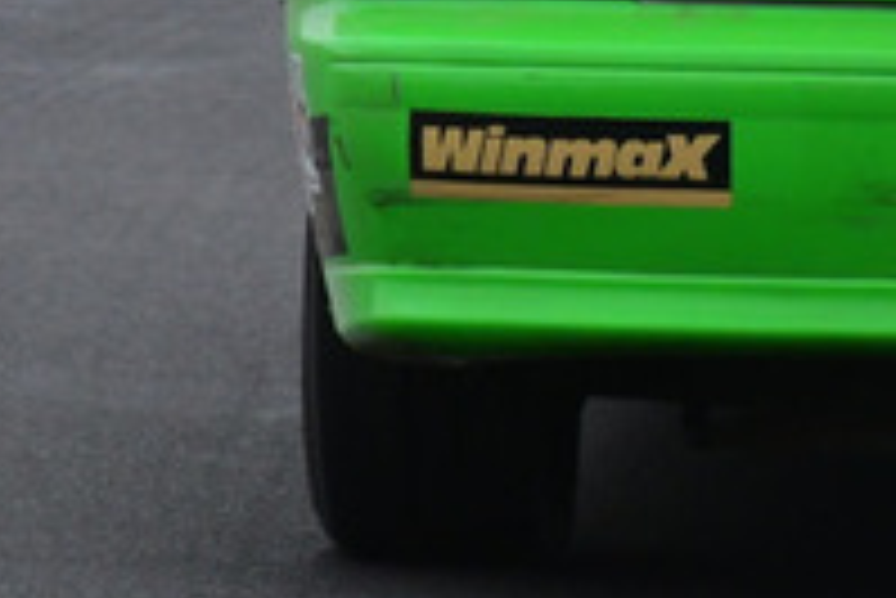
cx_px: 1153
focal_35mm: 3018
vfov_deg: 0.5
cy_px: -310
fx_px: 75167
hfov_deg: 0.7
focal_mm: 500
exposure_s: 1/640
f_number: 11
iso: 1000
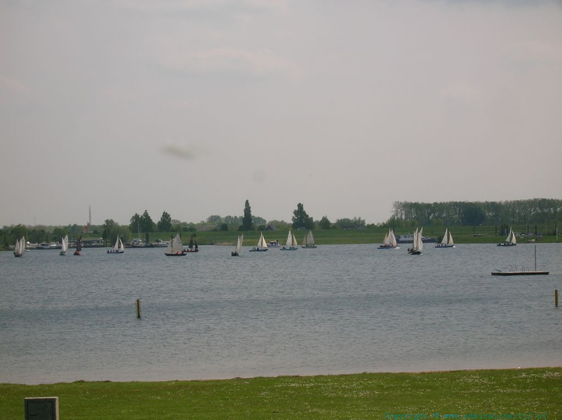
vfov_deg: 14.5
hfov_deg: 19.3
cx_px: 281
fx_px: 1654
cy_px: 210
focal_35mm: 102
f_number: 8.2
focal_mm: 17.1
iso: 50
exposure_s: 1/255
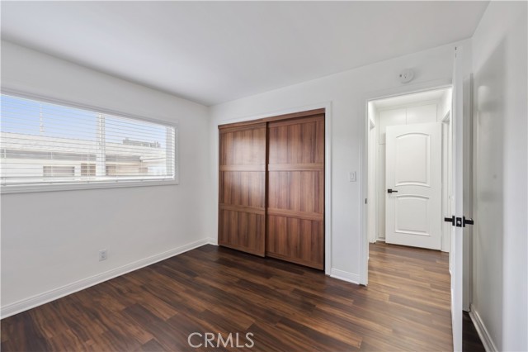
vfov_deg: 81.1
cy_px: 176
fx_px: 205
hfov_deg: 104.3
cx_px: 264
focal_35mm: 14
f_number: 10
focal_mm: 14
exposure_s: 1/15
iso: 100
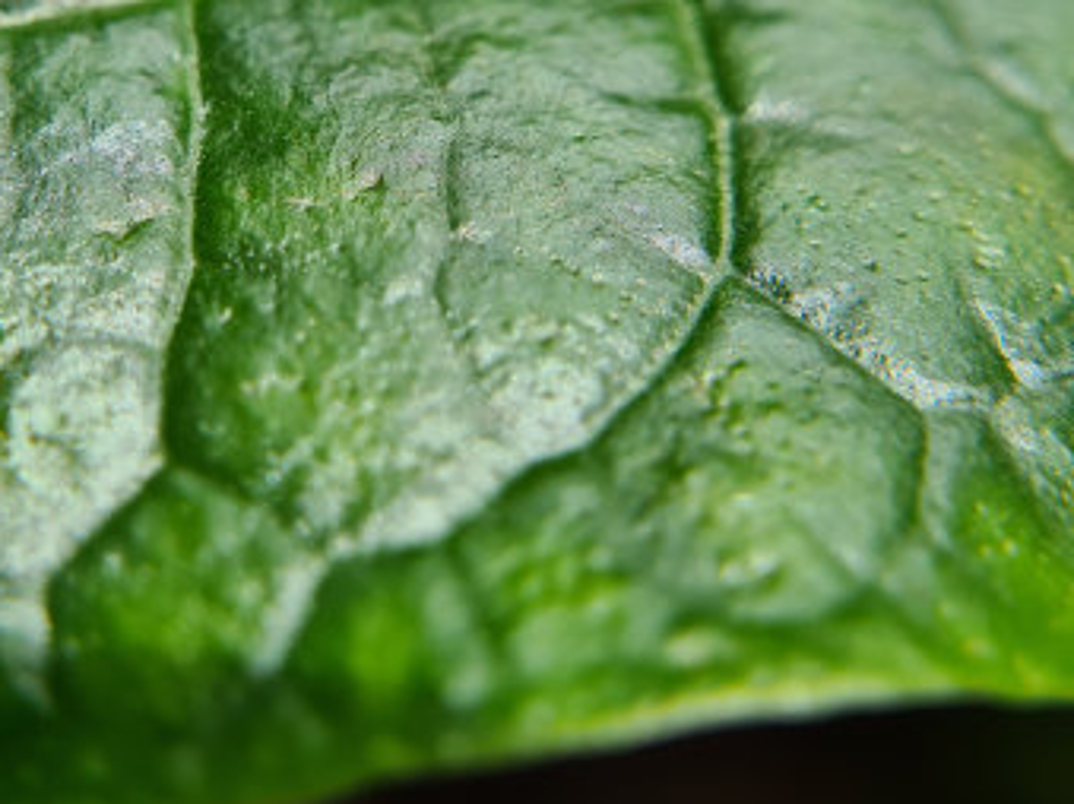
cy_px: 169
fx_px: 1458
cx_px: 345
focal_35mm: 47
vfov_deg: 30.2
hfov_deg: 39.9
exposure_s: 1/848
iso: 50
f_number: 1.8
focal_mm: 5.4
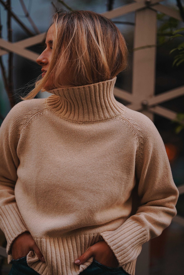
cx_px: 92
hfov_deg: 16.1
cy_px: 138
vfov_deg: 23.9
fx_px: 652
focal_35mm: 85
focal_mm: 85
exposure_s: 1/1600
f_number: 1.6
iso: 250
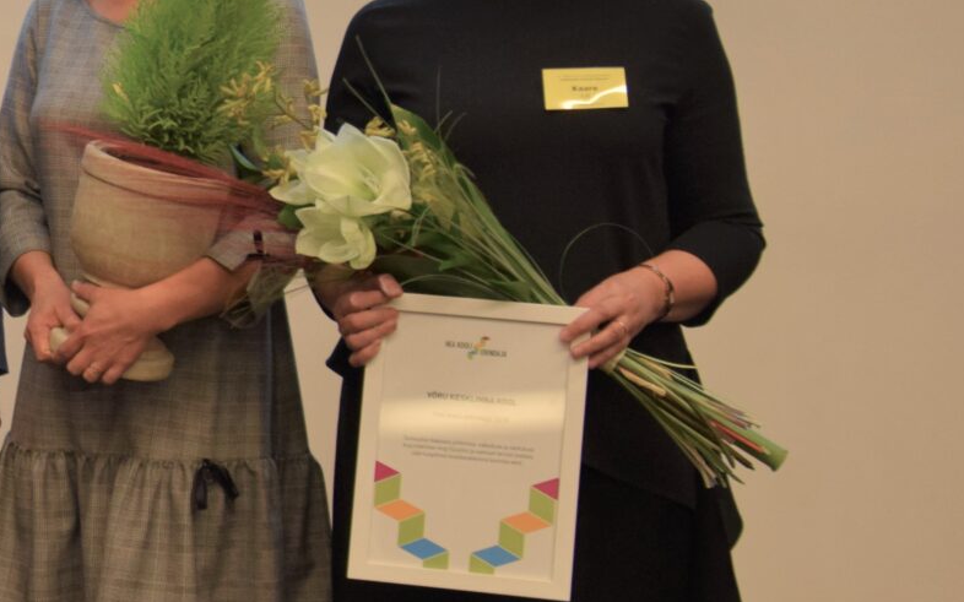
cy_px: 273
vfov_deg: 12.1
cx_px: -146
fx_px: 2843
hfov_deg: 18.4
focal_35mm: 108
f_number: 4
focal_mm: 29
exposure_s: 1/60
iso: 720
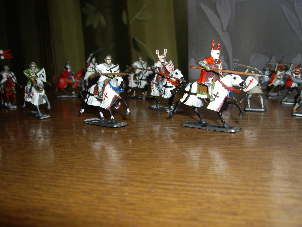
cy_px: 114
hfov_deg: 49.0
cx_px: 151
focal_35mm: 38
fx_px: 332
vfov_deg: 37.7
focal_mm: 6.2
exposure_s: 1/40
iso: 50
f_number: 4.3
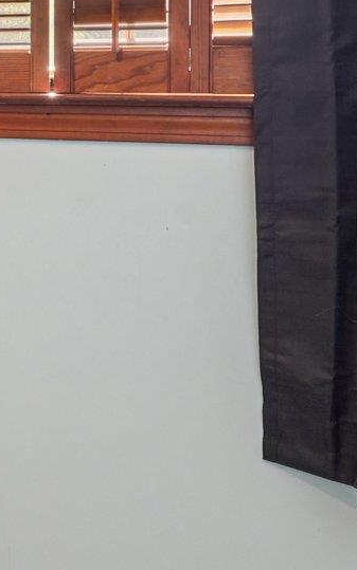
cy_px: 98
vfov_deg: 31.9
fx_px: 965
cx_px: -399
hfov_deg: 15.6
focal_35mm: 62
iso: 400
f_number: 8
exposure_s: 1/13
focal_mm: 16
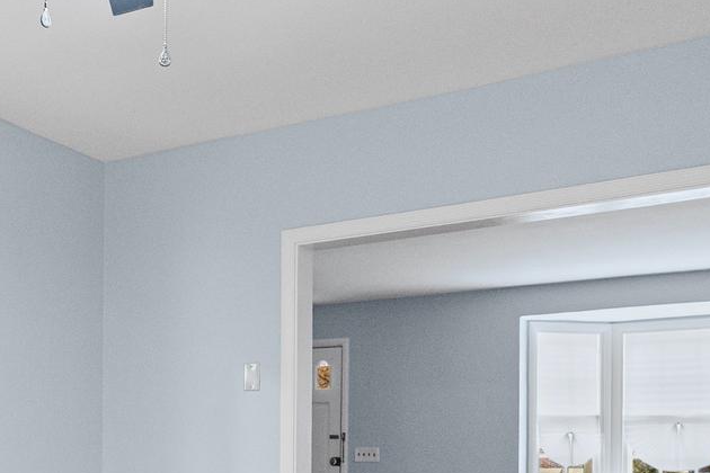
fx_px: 1025
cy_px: 509
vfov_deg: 24.4
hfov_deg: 36.2
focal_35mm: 52
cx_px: 90
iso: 3200
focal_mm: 16
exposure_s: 1/25
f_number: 7.1
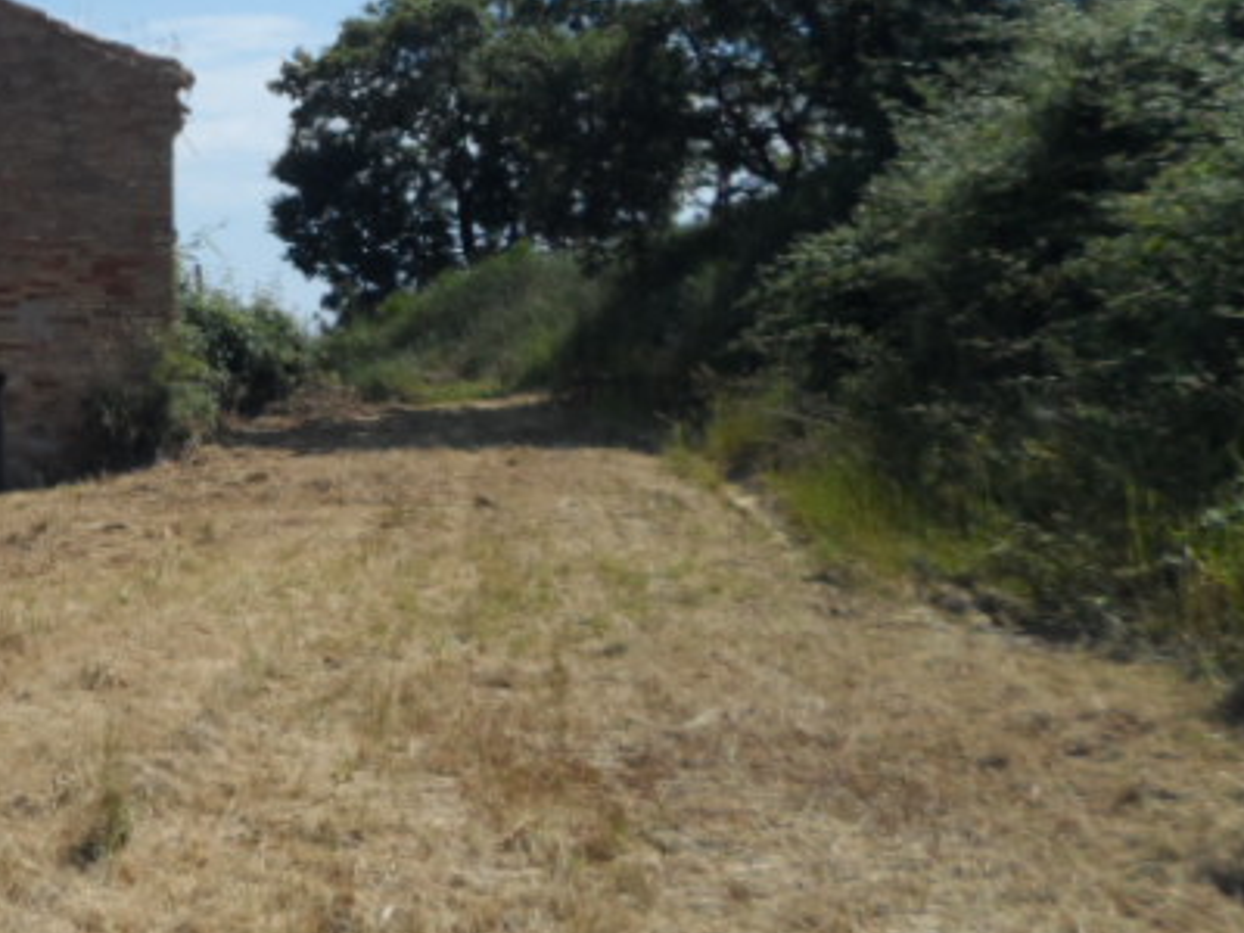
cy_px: 261
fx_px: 2300
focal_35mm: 64
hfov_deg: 26.7
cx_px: -267
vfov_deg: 22.8
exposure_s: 1/250
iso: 80
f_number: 9.2
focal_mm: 4.5
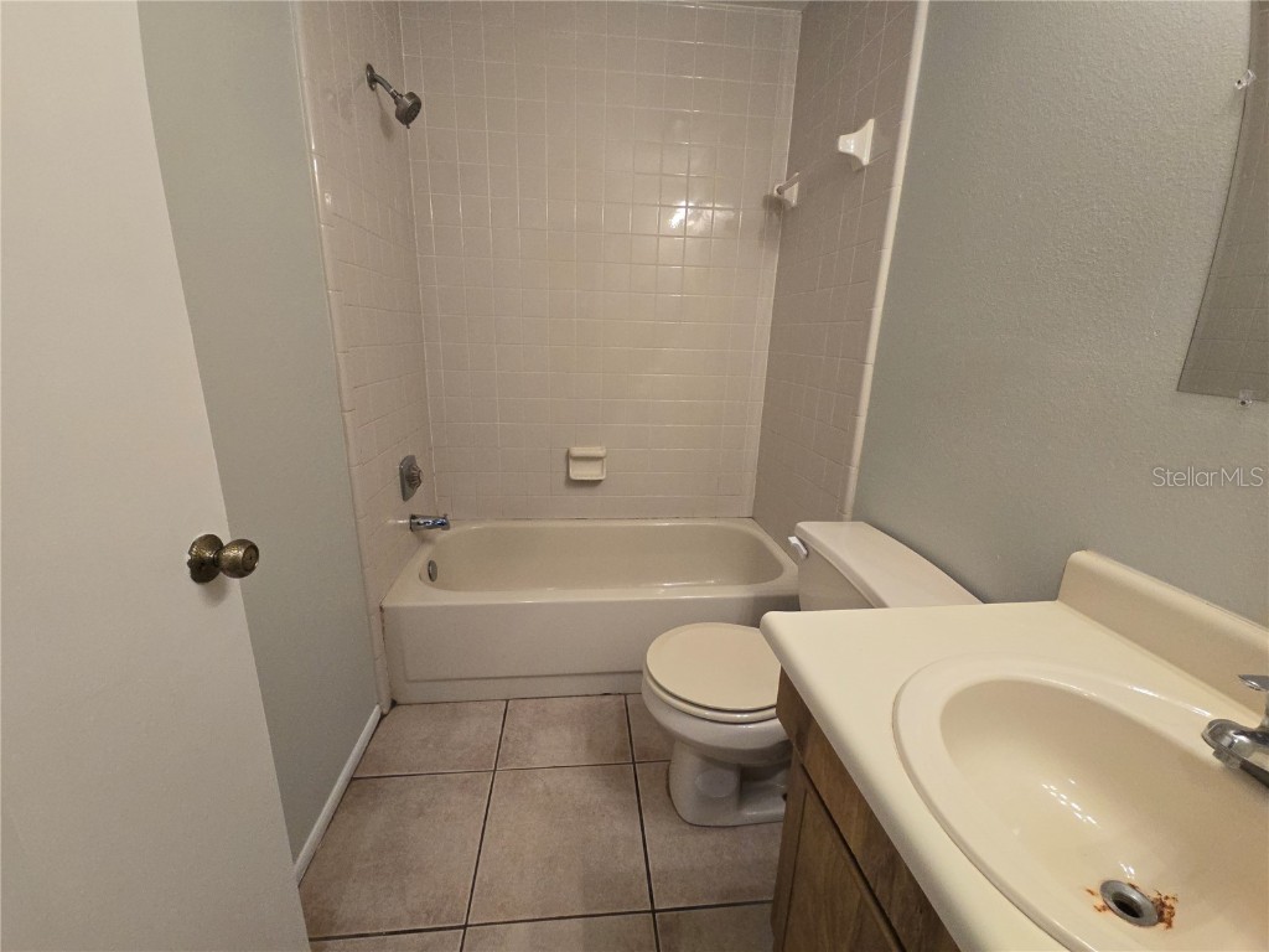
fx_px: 477
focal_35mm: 13
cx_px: 634
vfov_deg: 89.9
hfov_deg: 106.2
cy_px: 476
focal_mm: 2.2
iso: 160
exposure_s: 1/60
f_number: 2.2
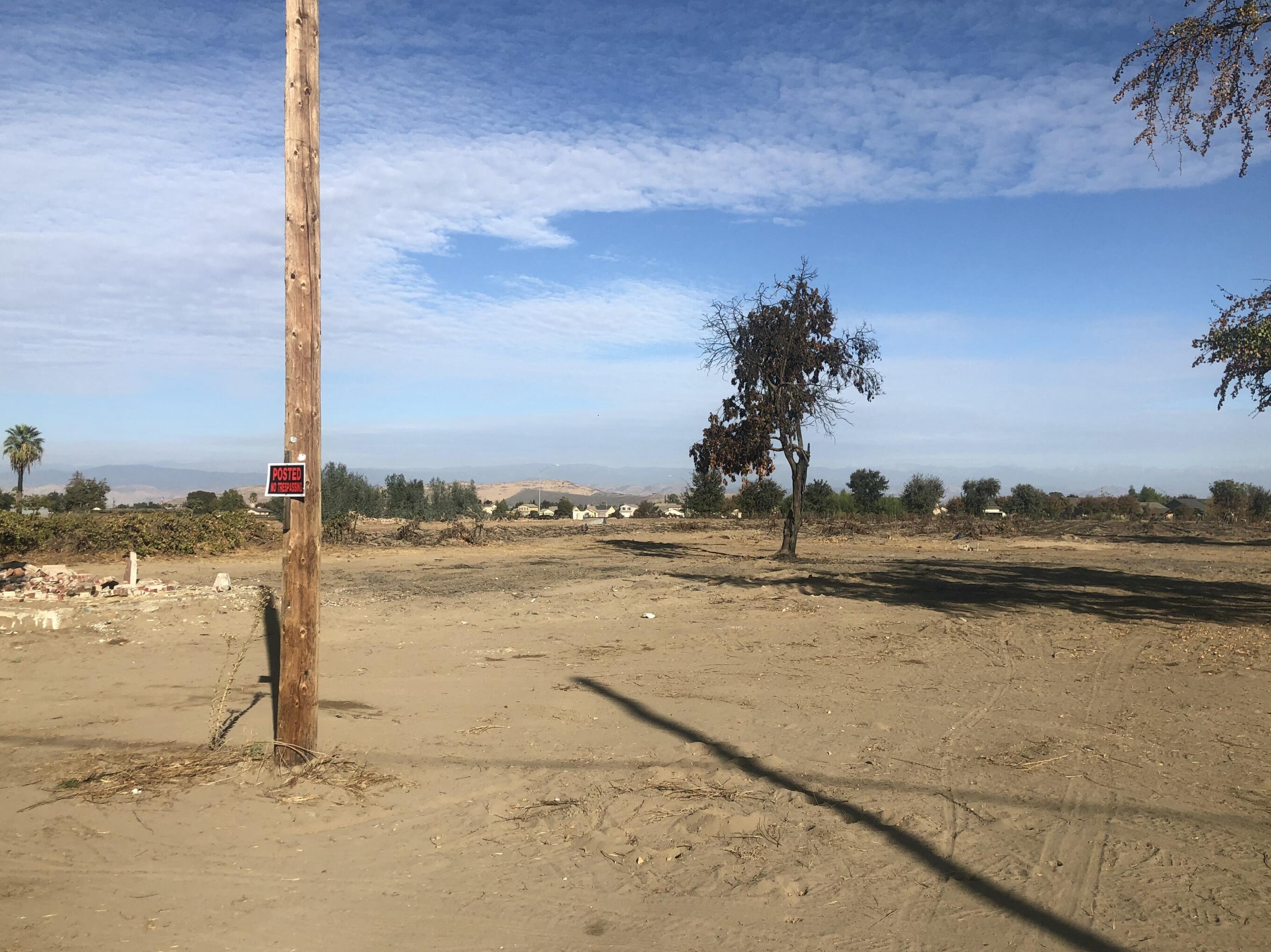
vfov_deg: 45.4
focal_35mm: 31
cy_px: 451
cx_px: 673
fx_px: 1138
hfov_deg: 58.3
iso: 20
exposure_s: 1/2825
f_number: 1.8
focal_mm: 3.99
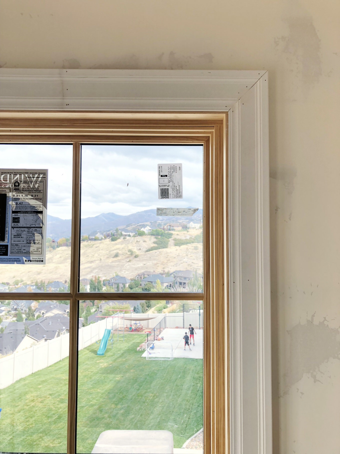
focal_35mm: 28
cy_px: 227
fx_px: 367
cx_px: 170
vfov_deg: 63.4
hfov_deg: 49.8
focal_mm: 3.99
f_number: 1.8
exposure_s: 1/159
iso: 20
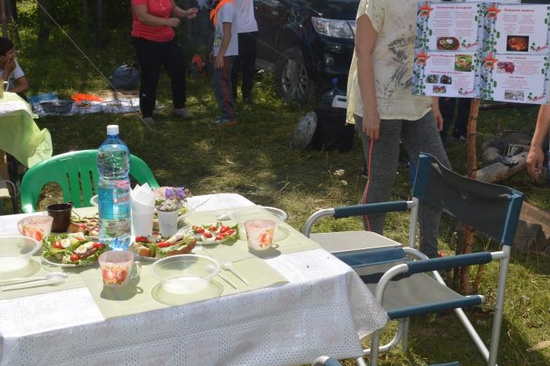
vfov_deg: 29.7
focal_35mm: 45
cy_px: 136
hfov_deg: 43.6
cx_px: 291
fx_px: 687
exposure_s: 1/200
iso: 100
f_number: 10
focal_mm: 20
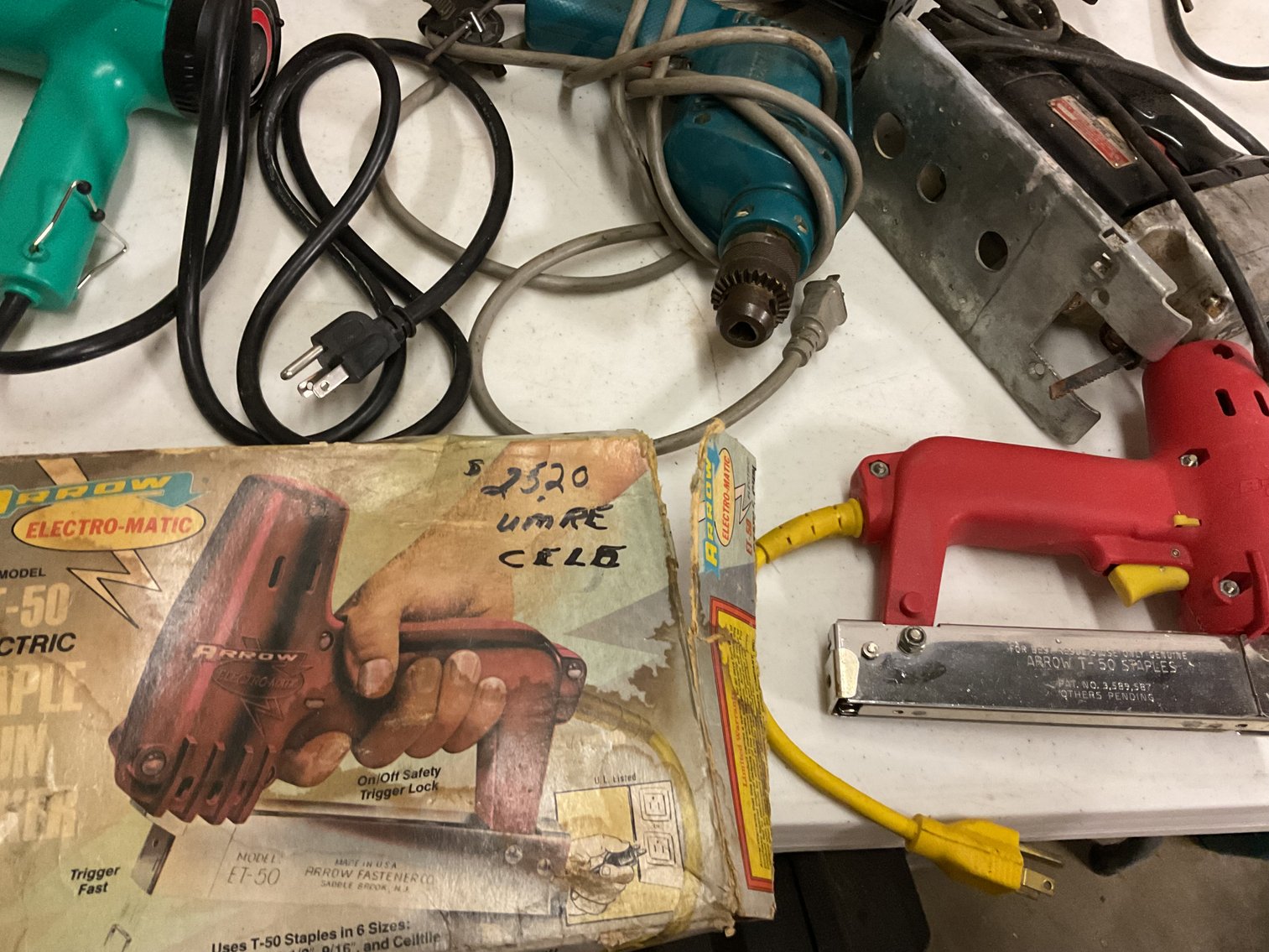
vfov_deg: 48.2
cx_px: 634
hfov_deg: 61.7
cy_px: 476
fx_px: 1063
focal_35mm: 29
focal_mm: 3
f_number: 1.8
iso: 320
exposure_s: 1/40
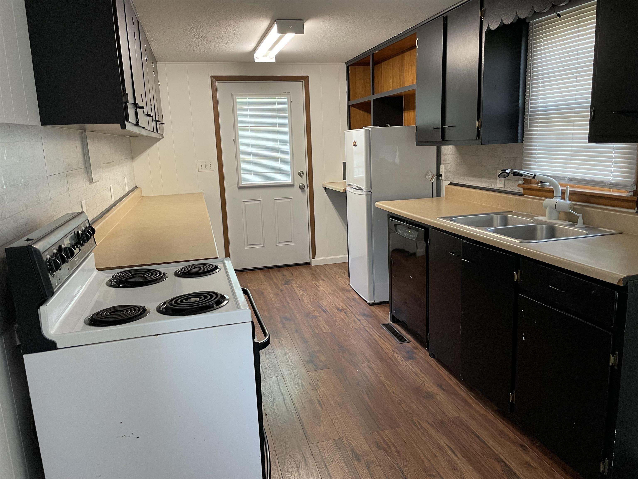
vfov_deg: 53.1
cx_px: 319
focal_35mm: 26
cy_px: 240
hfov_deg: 67.3
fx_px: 479
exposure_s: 1/60
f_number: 1.6
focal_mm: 4.2
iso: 250
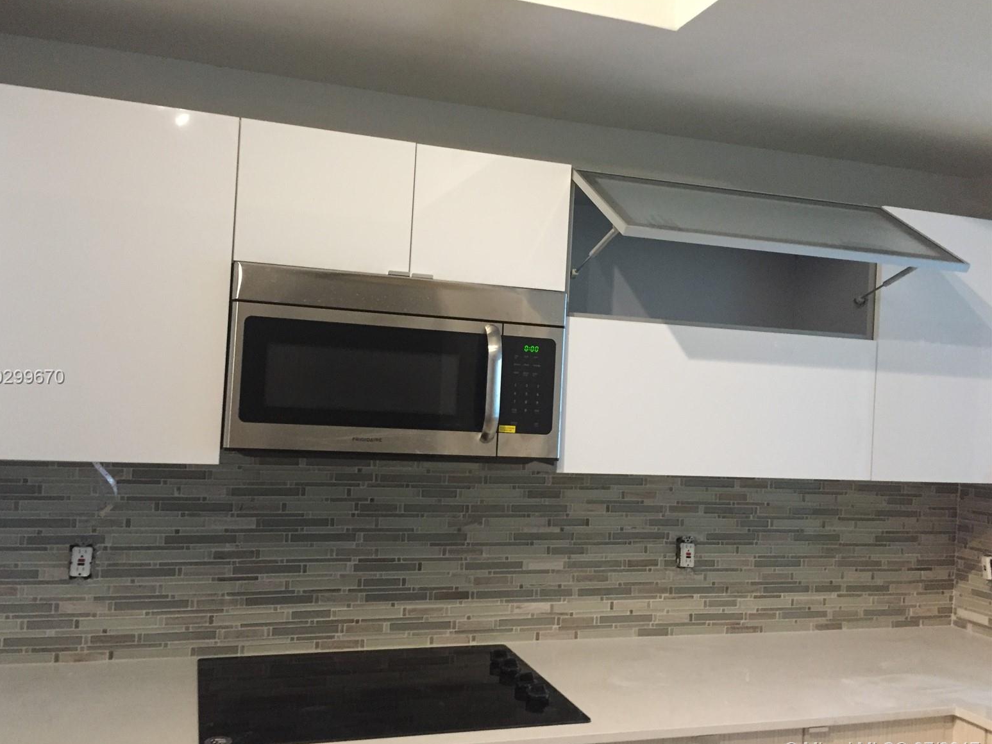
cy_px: 378
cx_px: 480
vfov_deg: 46.8
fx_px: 860
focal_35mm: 30
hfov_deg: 60.0
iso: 250
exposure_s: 1/24
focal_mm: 4.15
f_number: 2.2
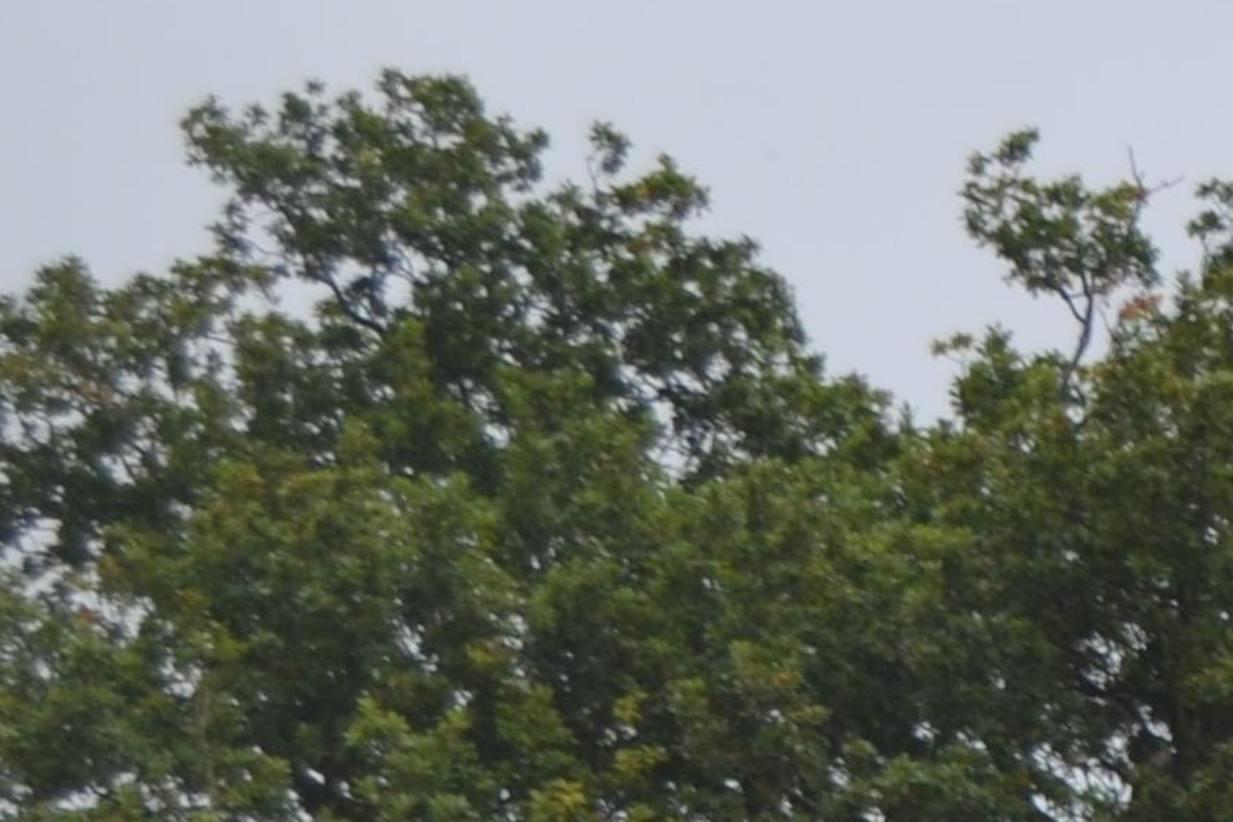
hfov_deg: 9.6
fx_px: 7123
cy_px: 1899
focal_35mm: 208
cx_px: 1888
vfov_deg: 6.3
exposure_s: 1/200
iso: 100
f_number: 5
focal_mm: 26
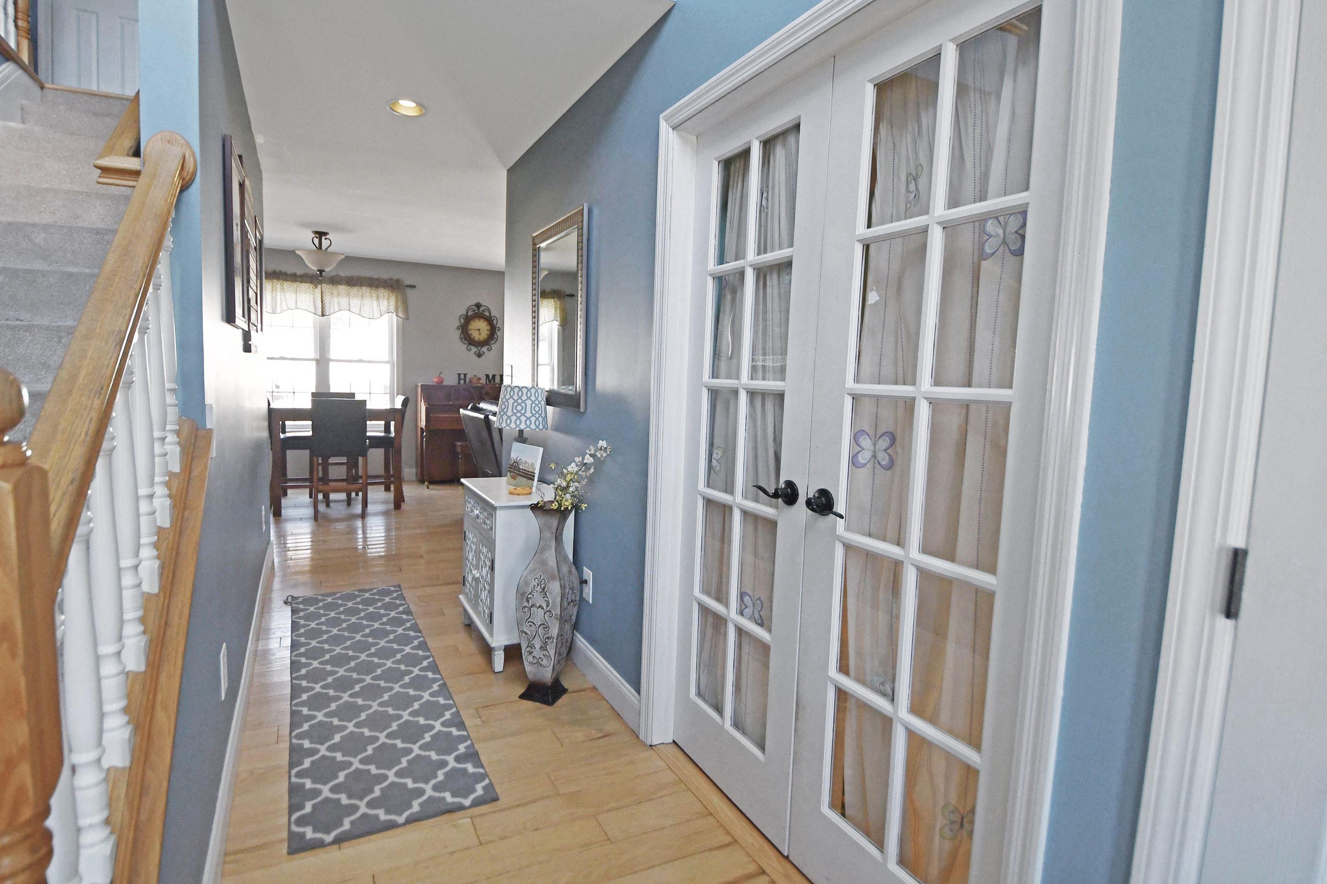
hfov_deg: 92.9
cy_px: 428
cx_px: 592
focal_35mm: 17
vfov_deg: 70.4
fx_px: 627
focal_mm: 10
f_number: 3.5
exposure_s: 1/200
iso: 800
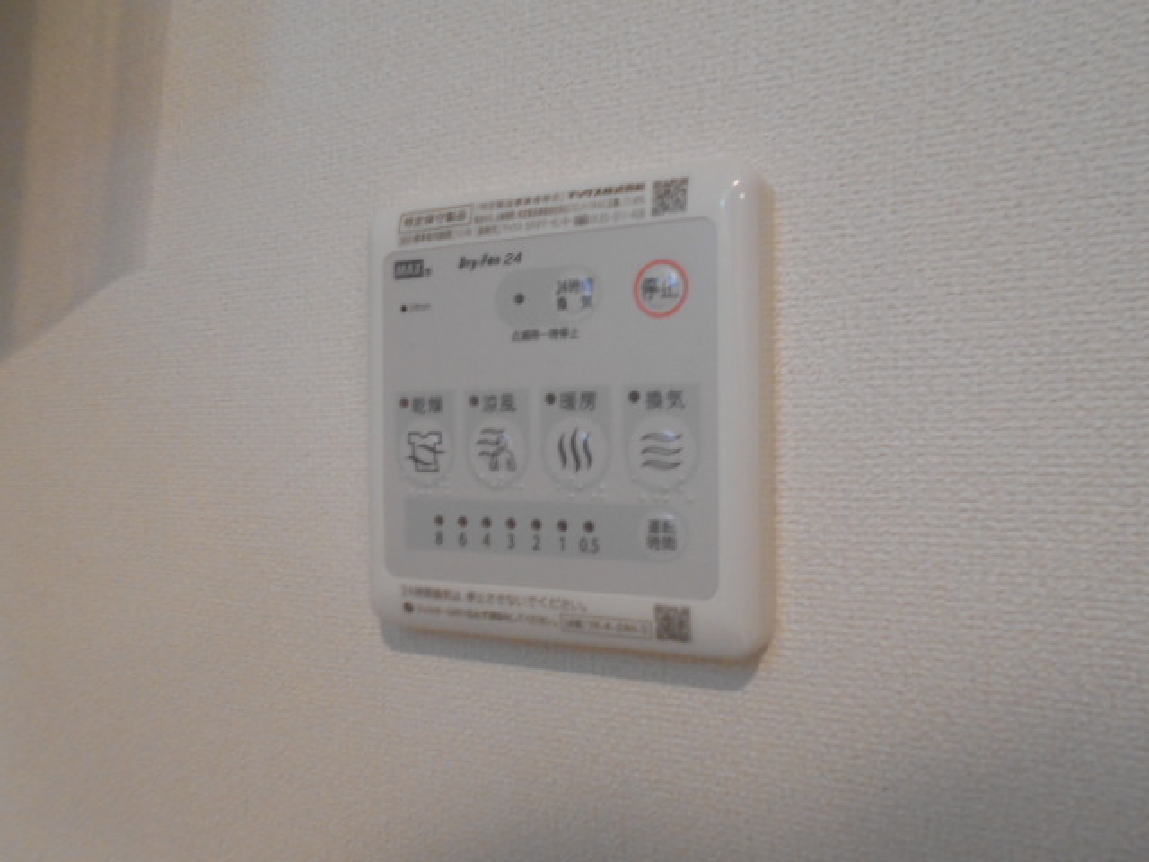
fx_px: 863
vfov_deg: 53.1
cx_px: 574
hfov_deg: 67.3
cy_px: 431
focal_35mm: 26
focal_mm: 4.6
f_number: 3.2
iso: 250
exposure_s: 1/30
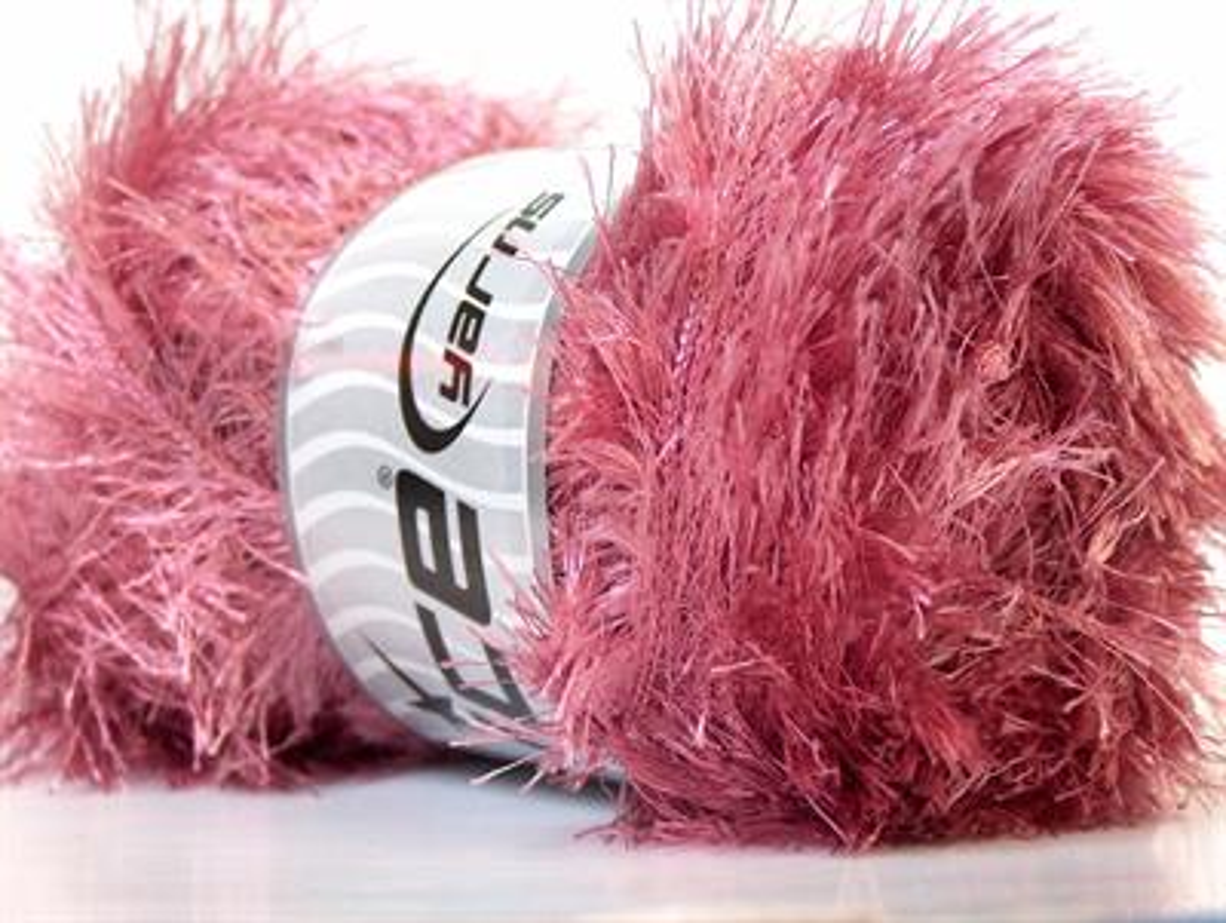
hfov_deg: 23.3
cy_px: 462
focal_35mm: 84
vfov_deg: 17.6
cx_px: 613
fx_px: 2979
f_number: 2.9
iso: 200
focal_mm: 17.25
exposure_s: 1/17.5
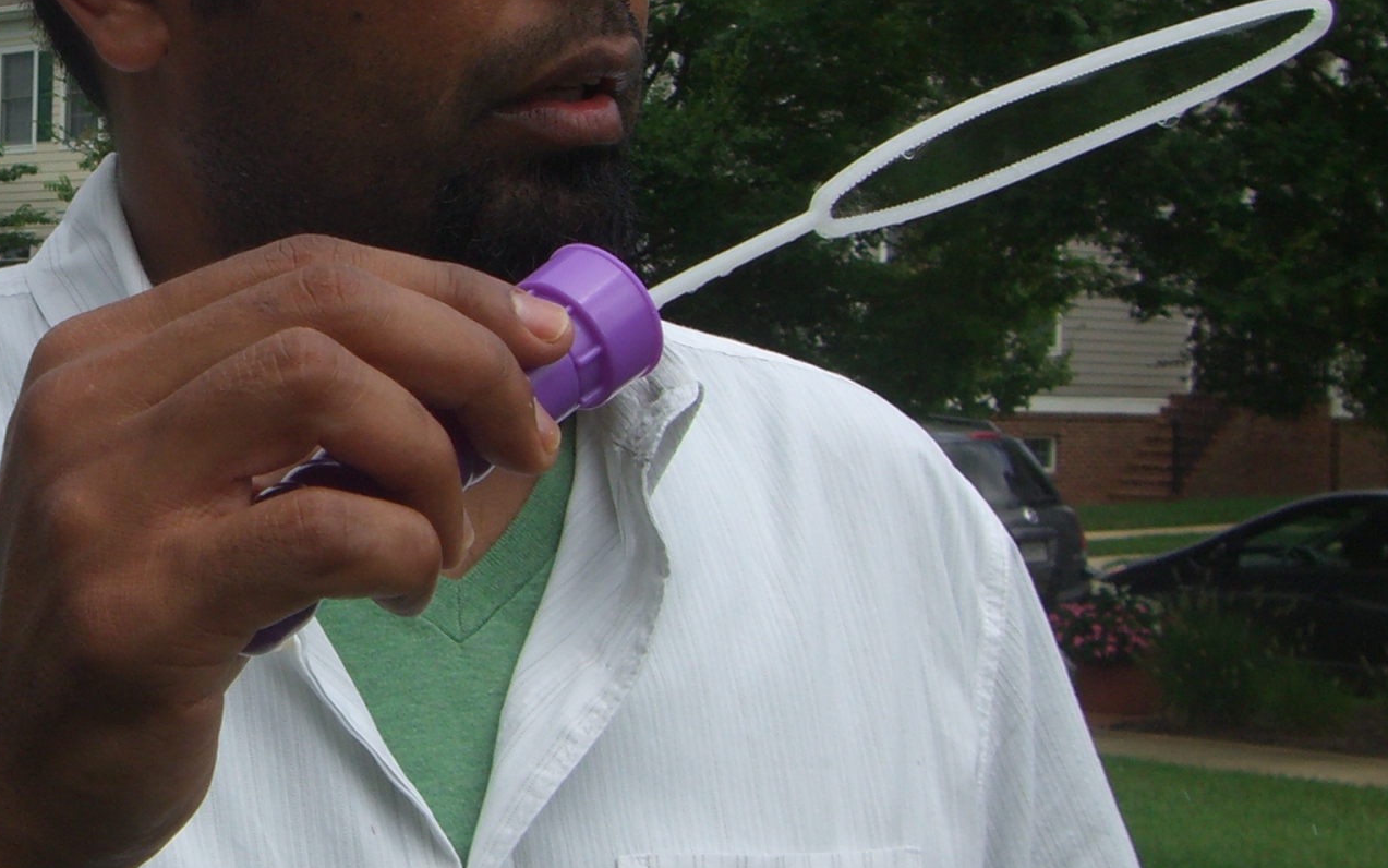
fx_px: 3064
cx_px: 229
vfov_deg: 16.1
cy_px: 286
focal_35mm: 81
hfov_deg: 25.0
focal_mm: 6.2
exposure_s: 1/800
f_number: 4.3
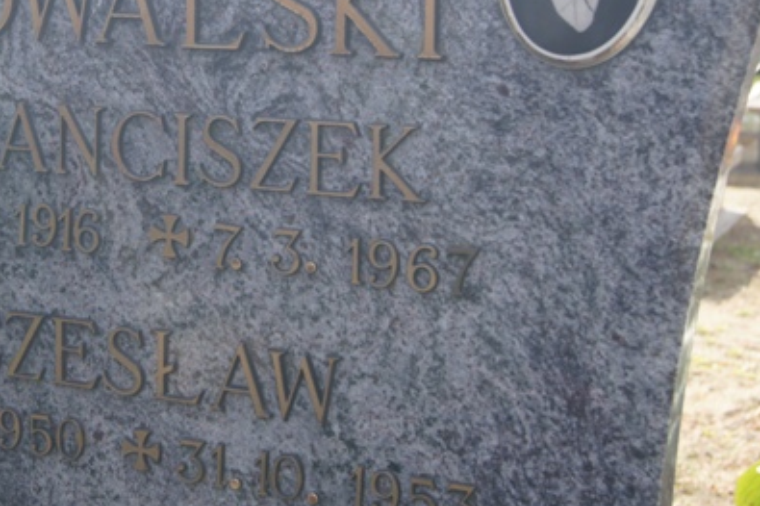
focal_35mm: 73
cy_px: 152
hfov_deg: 27.2
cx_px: 164
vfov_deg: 18.6
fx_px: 1540
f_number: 7.1
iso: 200
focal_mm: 30
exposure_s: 1/160
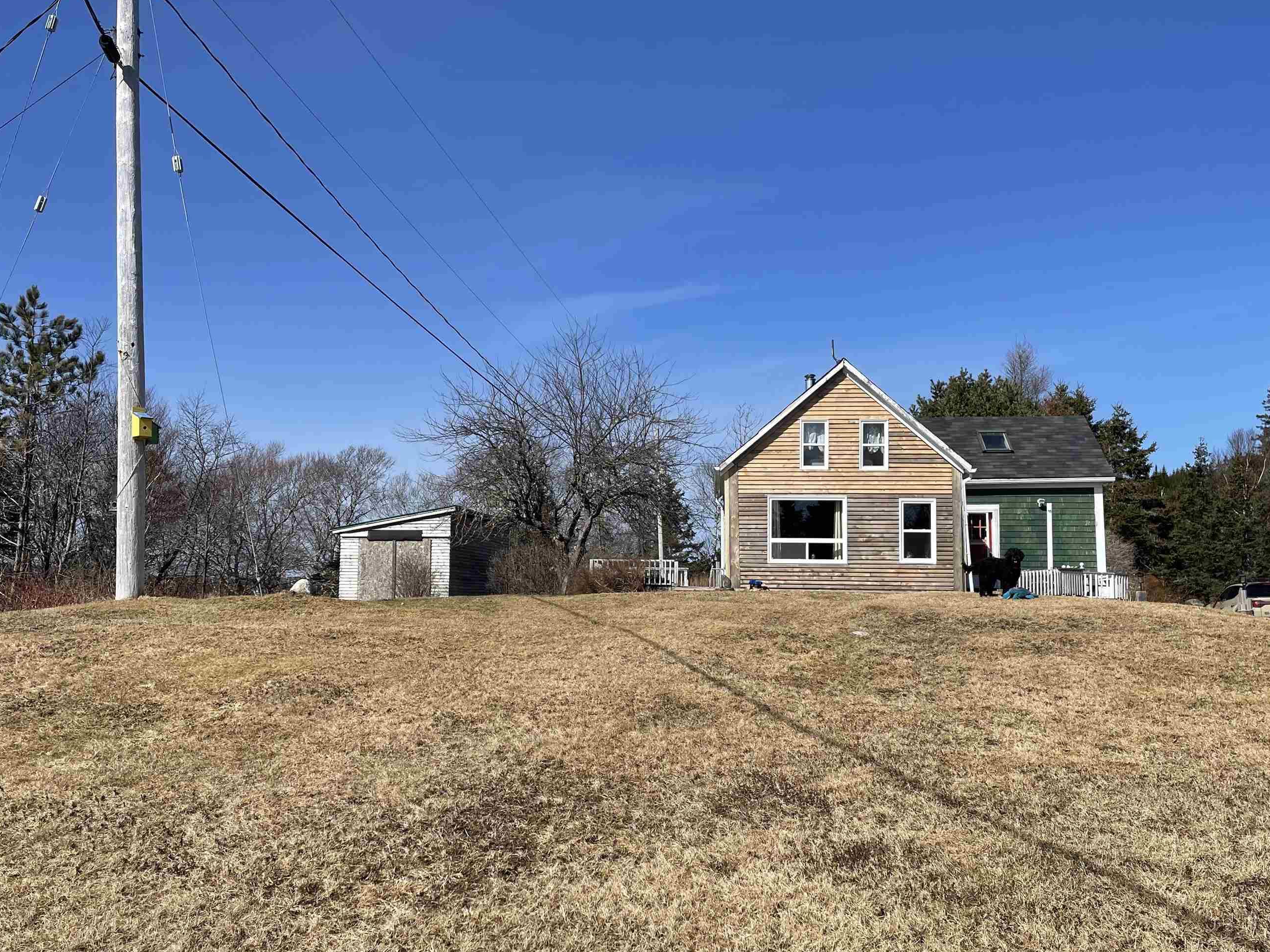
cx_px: 645
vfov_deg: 45.4
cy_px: 530
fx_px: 1137
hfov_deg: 58.4
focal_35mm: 31
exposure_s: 1/4831
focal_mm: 4.2
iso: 32
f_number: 1.6
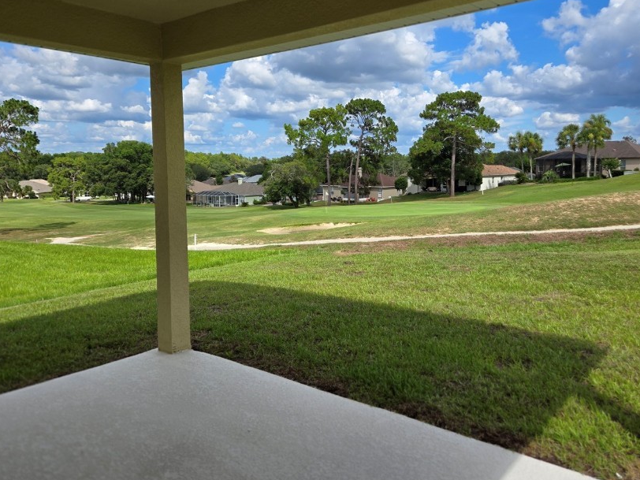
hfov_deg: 61.6
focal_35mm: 29
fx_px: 536
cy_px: 195
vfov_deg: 48.0
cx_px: 348
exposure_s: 1/2038
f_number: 1.8
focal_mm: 5.4
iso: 25
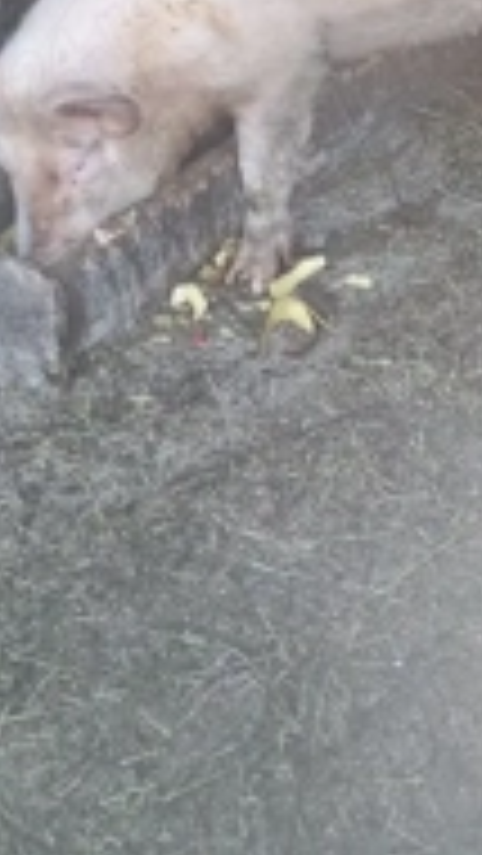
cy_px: 144
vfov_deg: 31.8
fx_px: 1453
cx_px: 455
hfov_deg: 18.5
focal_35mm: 64
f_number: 1.8
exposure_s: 1/33.3
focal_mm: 4.27
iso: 678
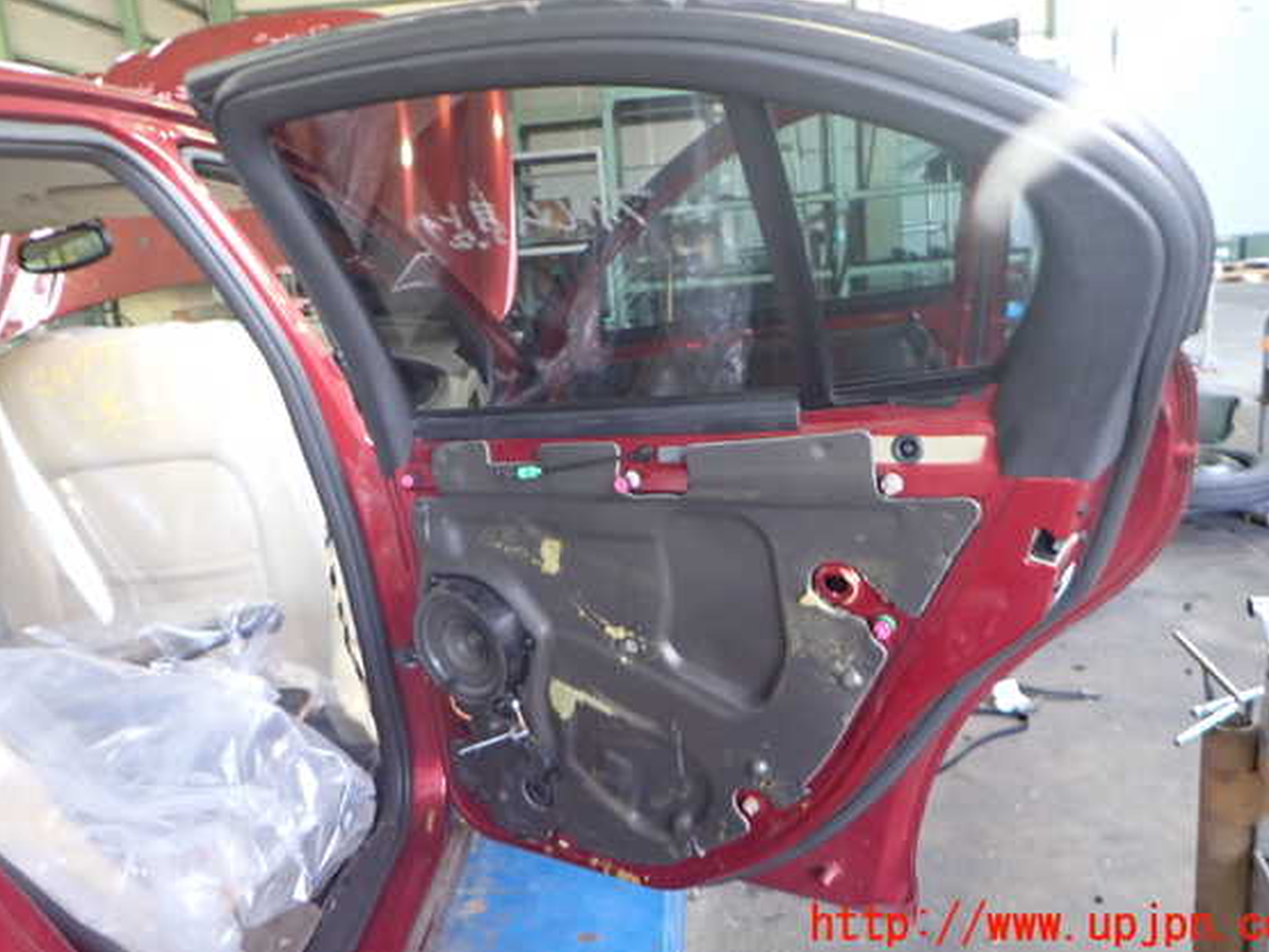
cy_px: 441
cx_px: 641
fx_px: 990
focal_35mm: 27
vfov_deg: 51.3
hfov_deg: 65.3
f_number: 2
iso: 400
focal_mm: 4.5
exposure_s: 1/30
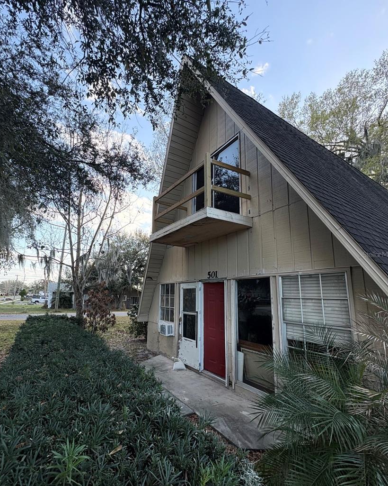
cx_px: 183
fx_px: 230
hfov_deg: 80.3
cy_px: 254
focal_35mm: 16
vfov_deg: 93.1
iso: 80
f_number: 2.2
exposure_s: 1/130
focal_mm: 2.22
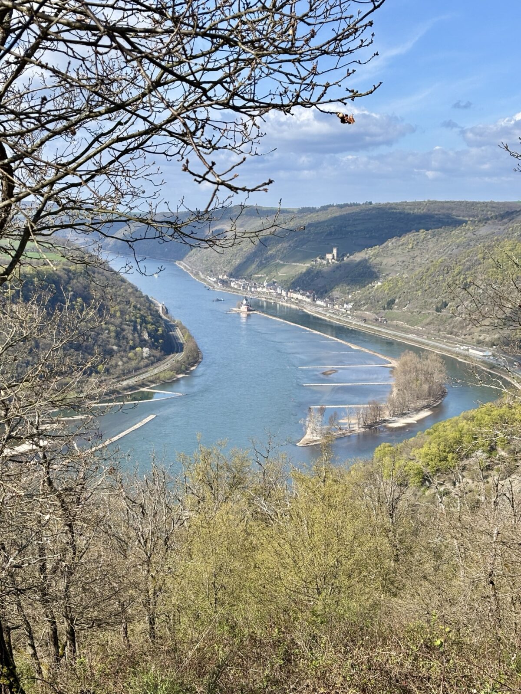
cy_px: 347
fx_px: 1044
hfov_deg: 28.0
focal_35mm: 52
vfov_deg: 36.8
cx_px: 260
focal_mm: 5.96
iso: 32
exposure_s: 1/2193
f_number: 1.6
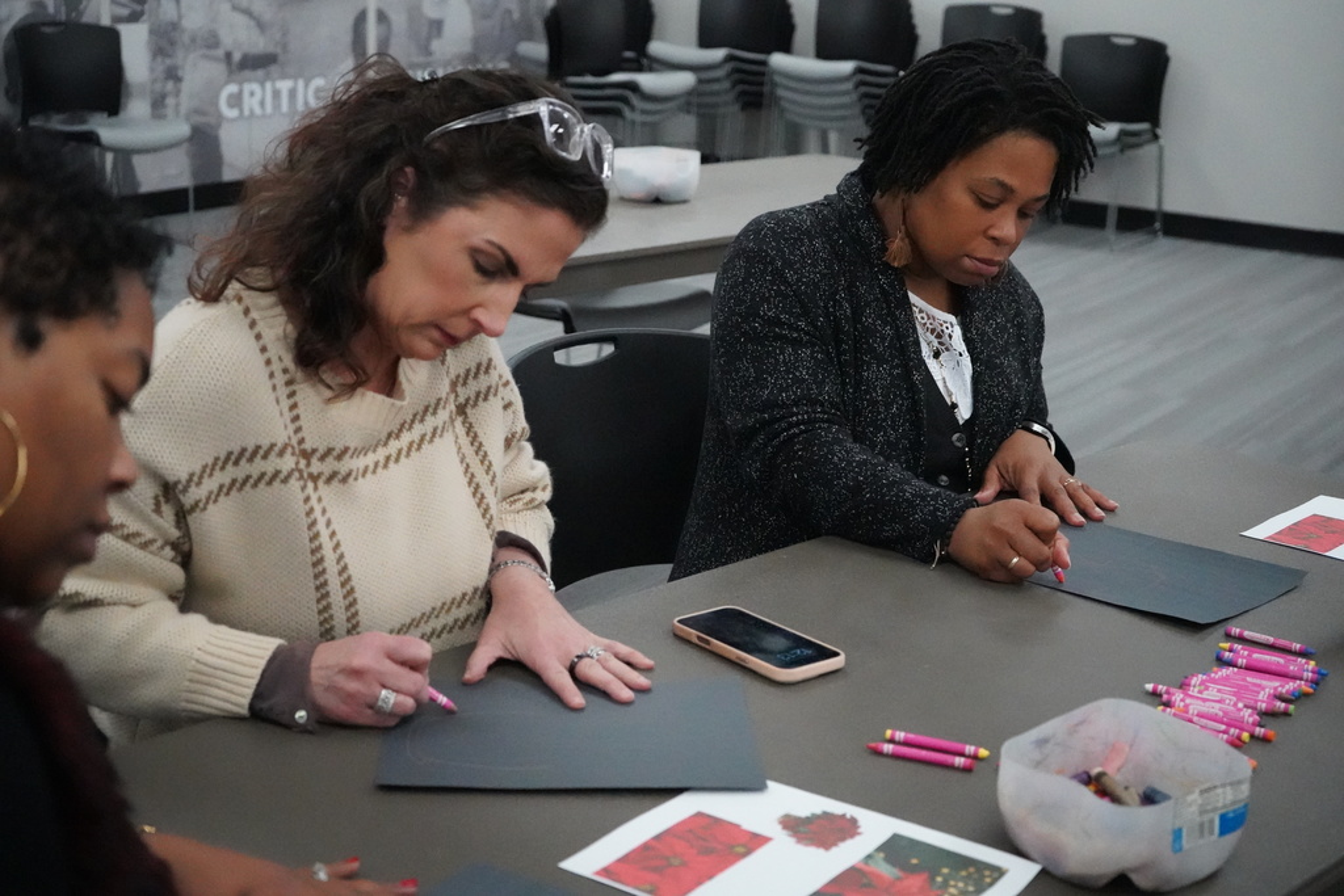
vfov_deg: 26.0
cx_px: 672
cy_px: 448
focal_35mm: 52
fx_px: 1941
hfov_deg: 38.2
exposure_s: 1/2000
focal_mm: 52
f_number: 5
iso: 32000
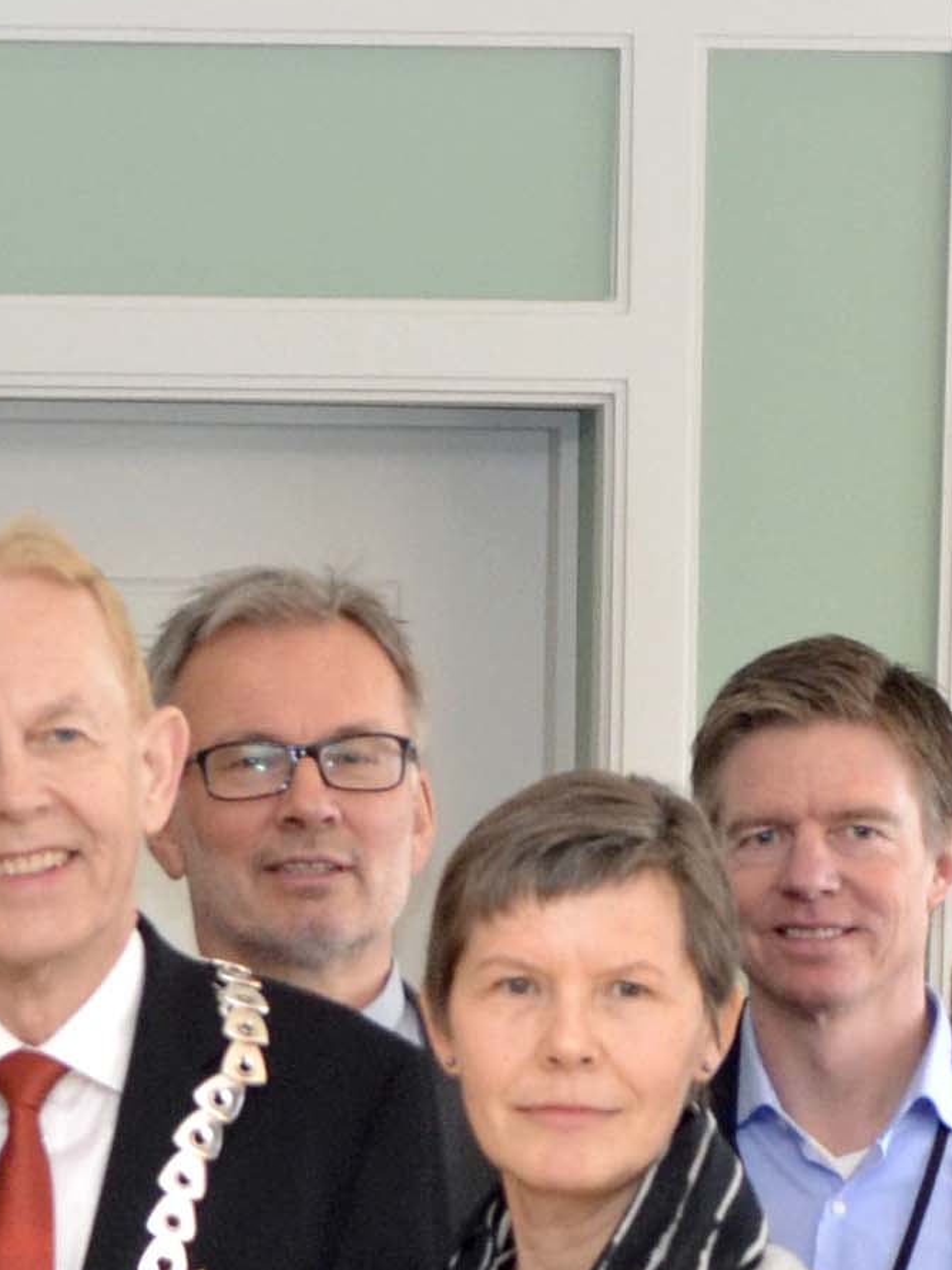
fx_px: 7592
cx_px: -58
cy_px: 2011
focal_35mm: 207
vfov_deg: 9.3
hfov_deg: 7.1
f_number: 4
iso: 800
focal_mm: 26
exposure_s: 1/60
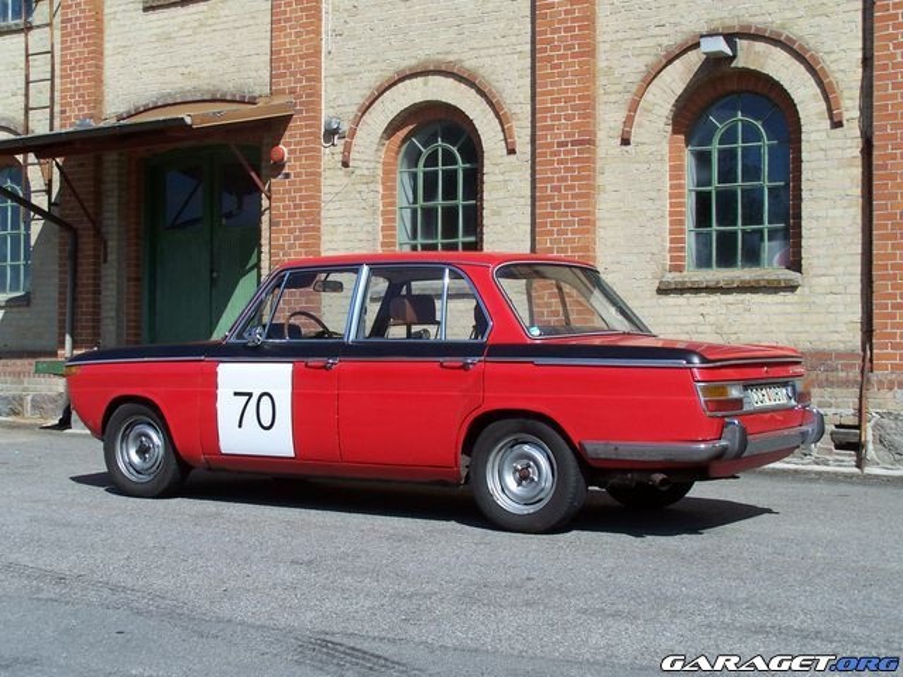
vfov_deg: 26.1
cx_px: 452
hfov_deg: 34.3
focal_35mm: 56
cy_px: 338
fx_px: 1461
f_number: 4.5
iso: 80
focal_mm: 9.3
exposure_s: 1/750
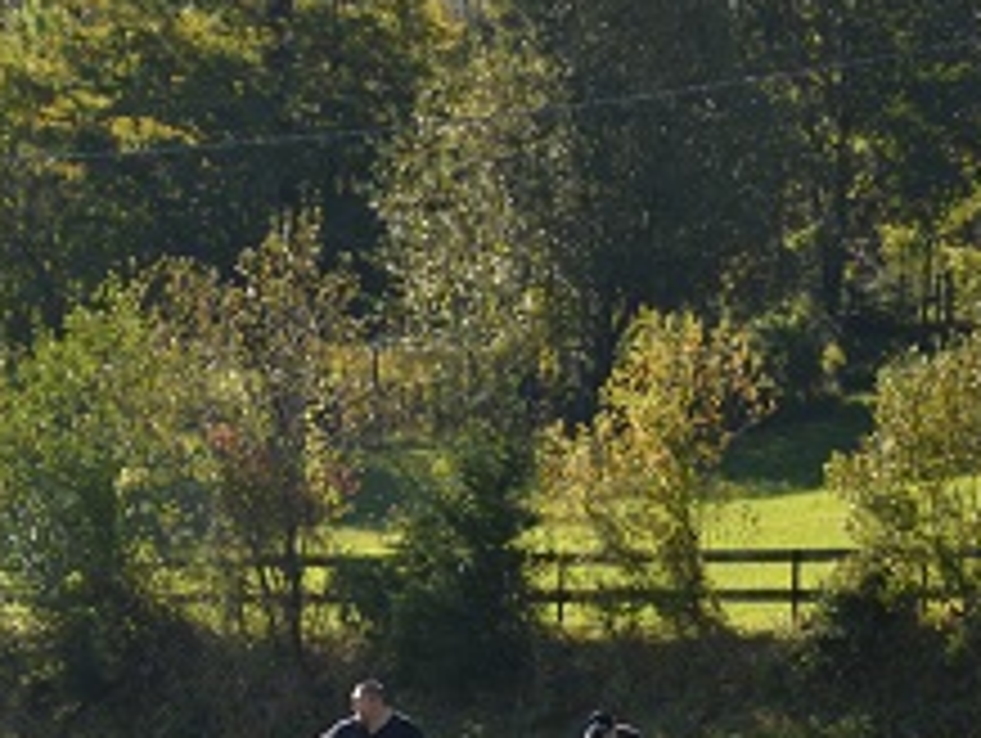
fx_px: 12580
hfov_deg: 4.5
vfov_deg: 3.4
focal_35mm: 443
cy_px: 868
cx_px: -36
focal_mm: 105
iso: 100
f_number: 6.3
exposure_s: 1/200
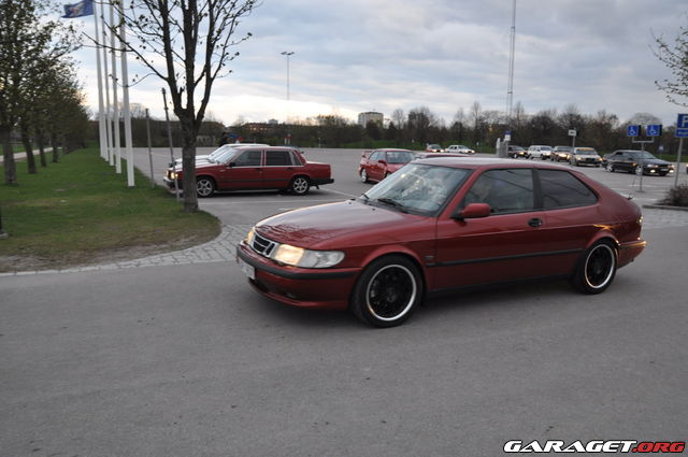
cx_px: 344
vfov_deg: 47.8
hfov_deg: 67.4
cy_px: 228
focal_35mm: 27
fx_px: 515
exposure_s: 1/100
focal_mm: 18
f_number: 5
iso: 400
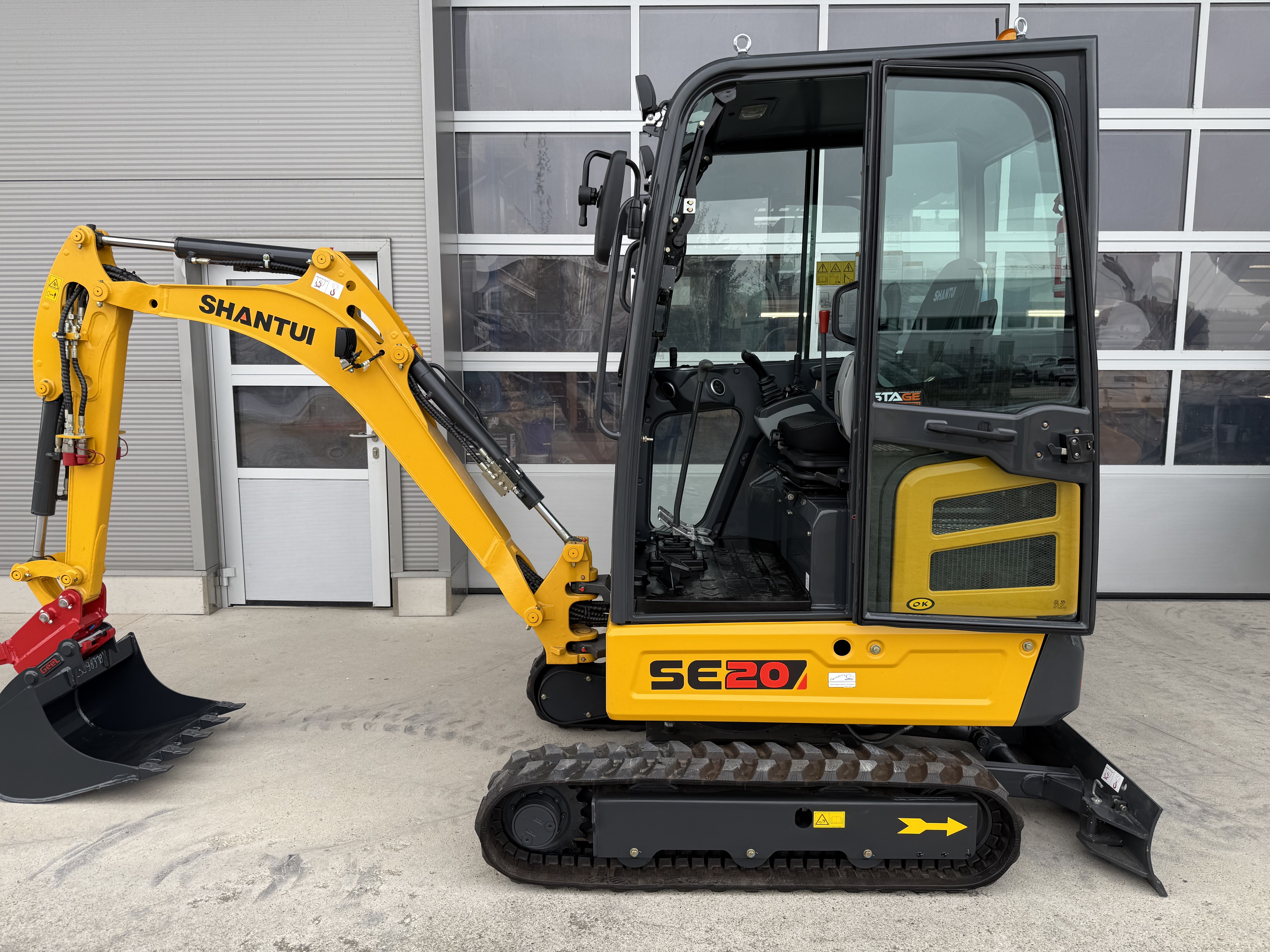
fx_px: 881
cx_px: 635
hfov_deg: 71.6
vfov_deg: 56.8
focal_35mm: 24
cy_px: 476
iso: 80
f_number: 1.78
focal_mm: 6.76
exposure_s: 1/363
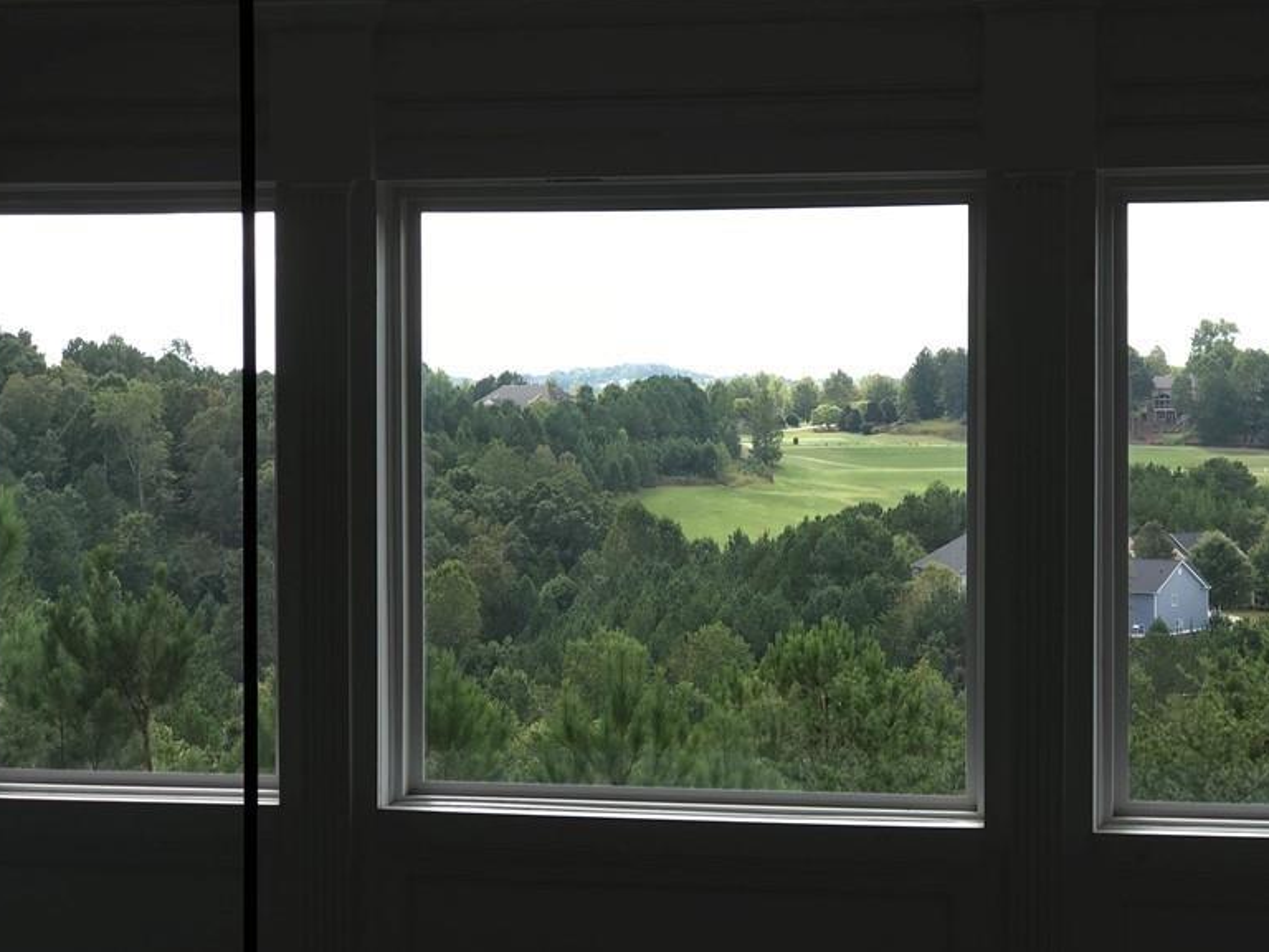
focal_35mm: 76
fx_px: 2786
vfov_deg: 19.4
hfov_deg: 25.5
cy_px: 497
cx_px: 828
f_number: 2.8
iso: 32
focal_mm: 6.6
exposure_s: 1/120
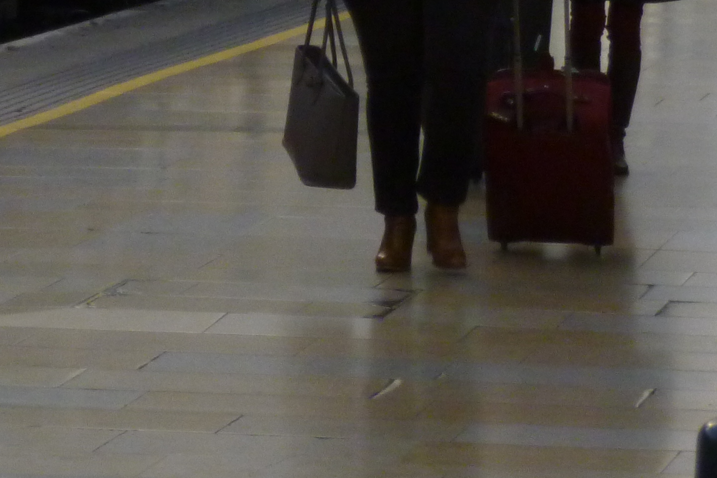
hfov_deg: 6.2
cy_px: -328
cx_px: 247
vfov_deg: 4.1
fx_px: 6631
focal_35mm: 333
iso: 250
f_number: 5.3
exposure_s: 1/80
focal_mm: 17.8
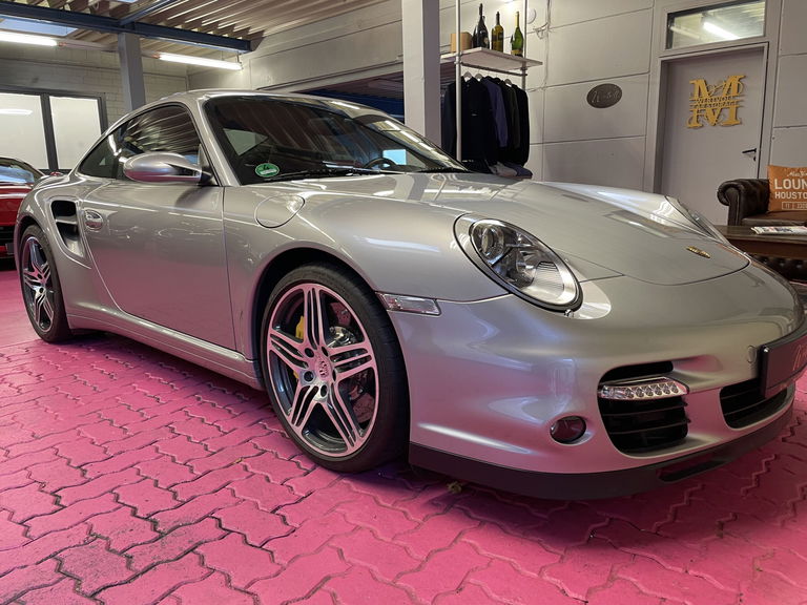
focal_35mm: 26
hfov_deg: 67.3
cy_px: 302
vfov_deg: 53.1
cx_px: 404
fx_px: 606
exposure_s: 1/50
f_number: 1.6
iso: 80
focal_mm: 4.2
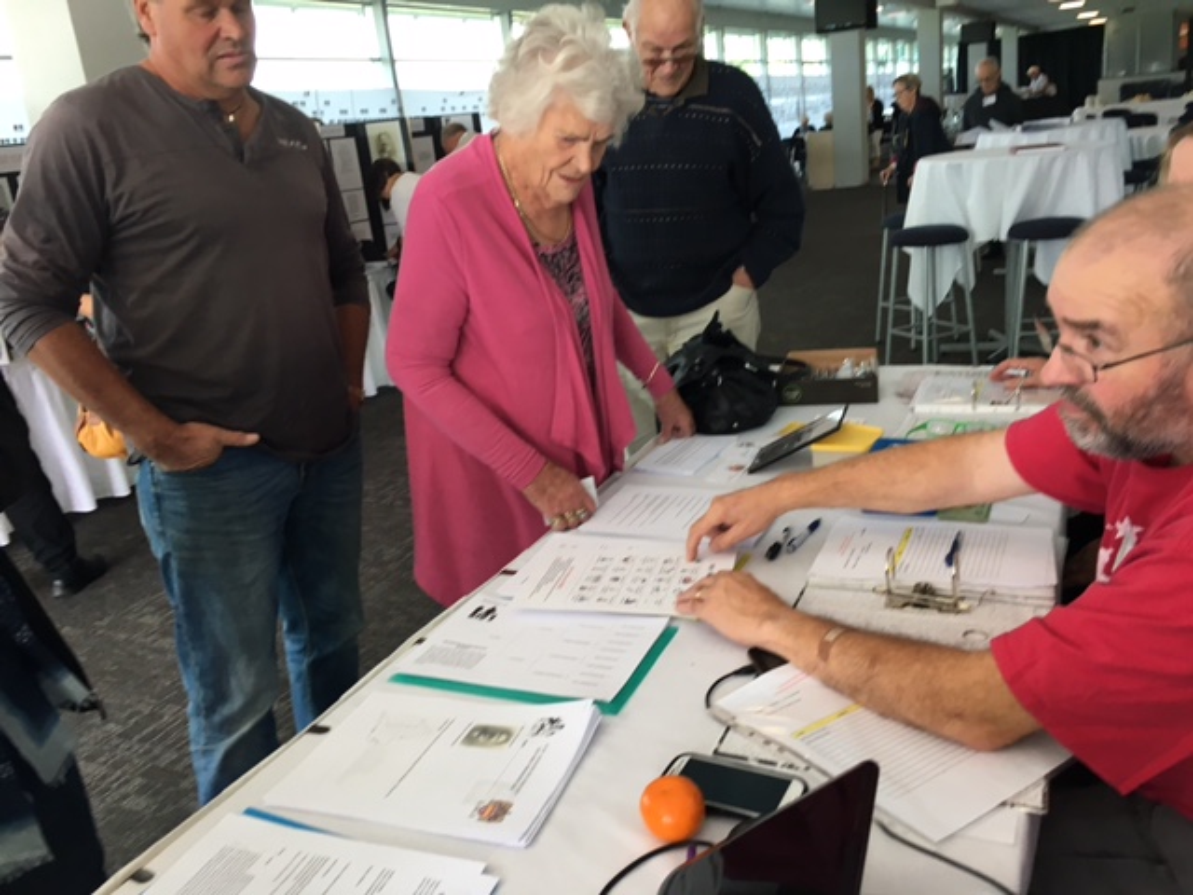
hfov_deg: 61.7
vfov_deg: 48.2
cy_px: 448
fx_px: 999
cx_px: 596
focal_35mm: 29
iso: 40
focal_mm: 4.15
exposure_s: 1/33
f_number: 2.2
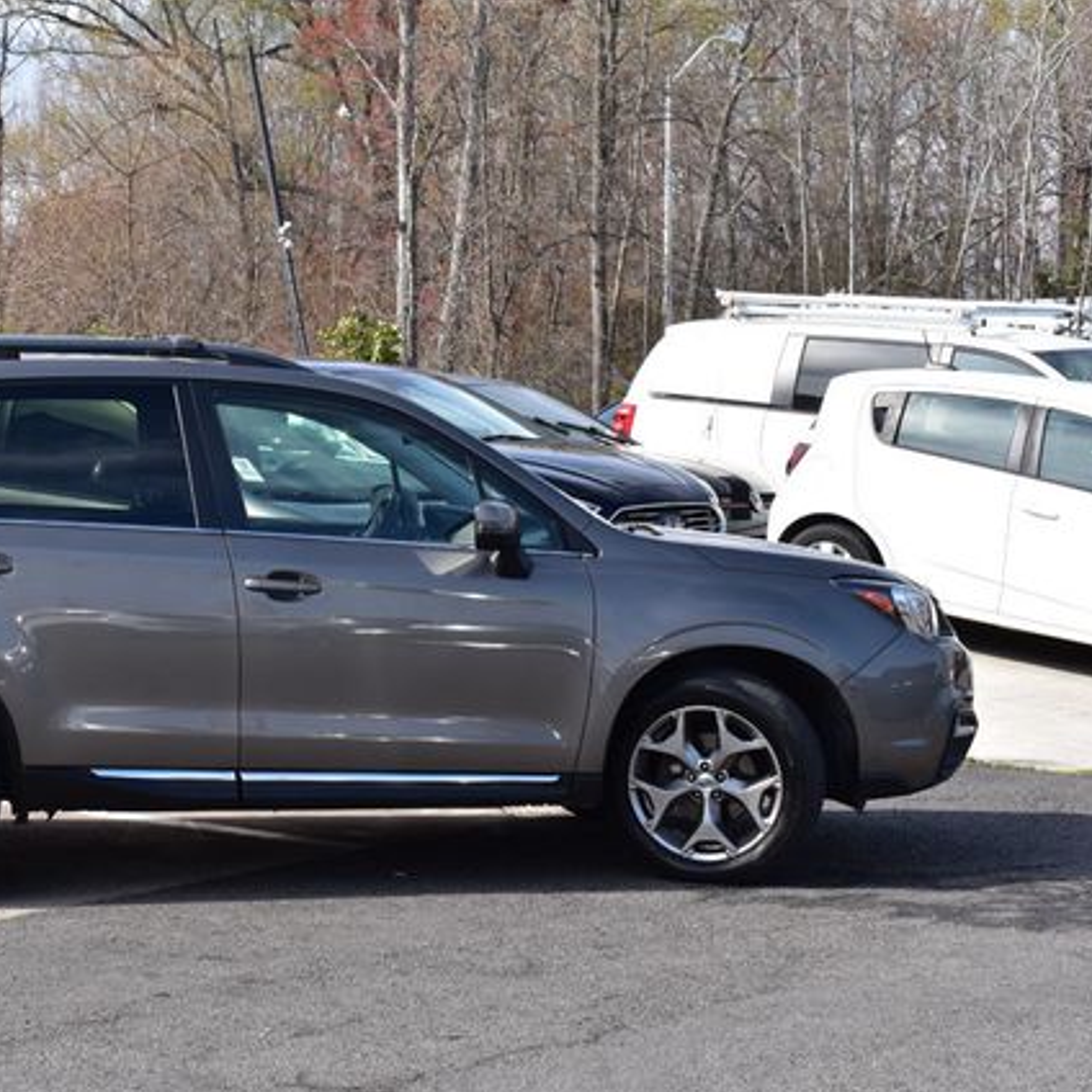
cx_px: 273
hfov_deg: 19.9
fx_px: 3092
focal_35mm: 87
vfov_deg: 20.0
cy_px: 546
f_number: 11
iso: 400
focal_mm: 45
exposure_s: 1/400
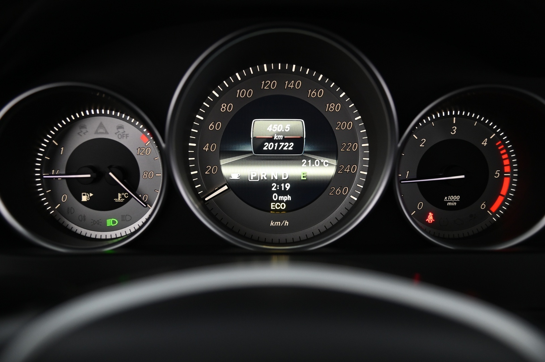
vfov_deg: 30.5
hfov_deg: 44.5
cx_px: 272
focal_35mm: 44
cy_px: 181
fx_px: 666
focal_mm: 44
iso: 2000
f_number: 4
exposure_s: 1/50
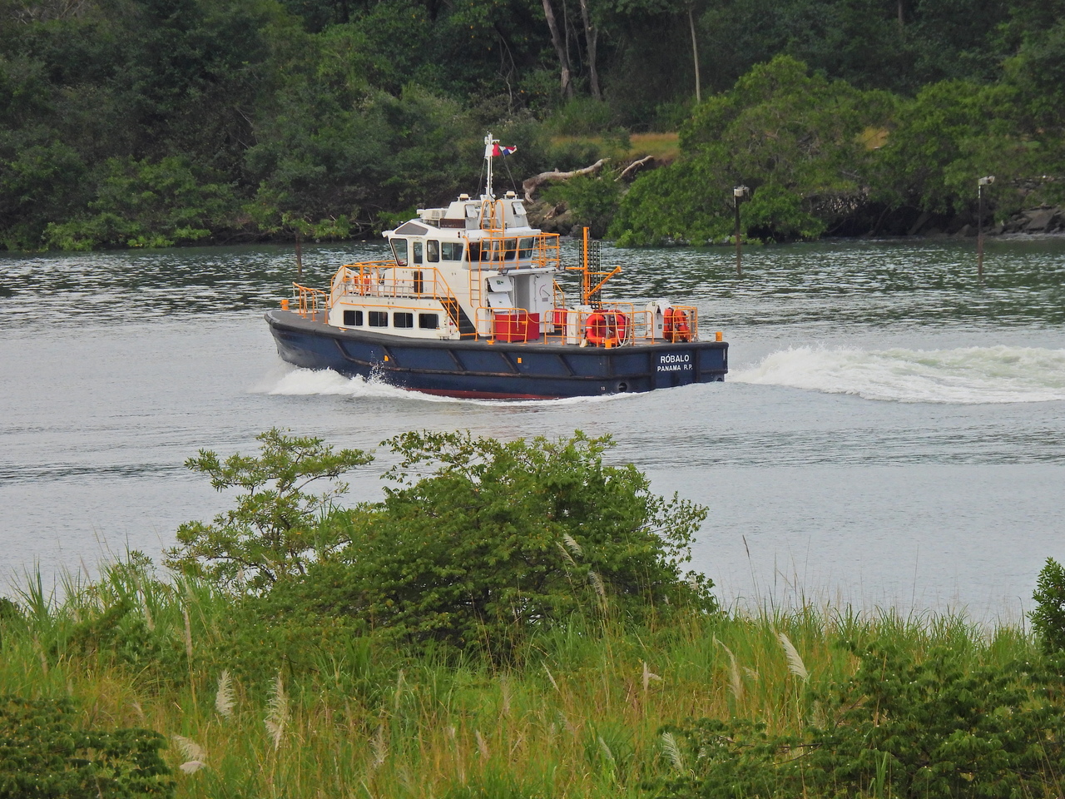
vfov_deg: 1.6
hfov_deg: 2.1
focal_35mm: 950
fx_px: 29228
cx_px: 532
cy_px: 400
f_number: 5.6
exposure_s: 1/500
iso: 220
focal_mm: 170
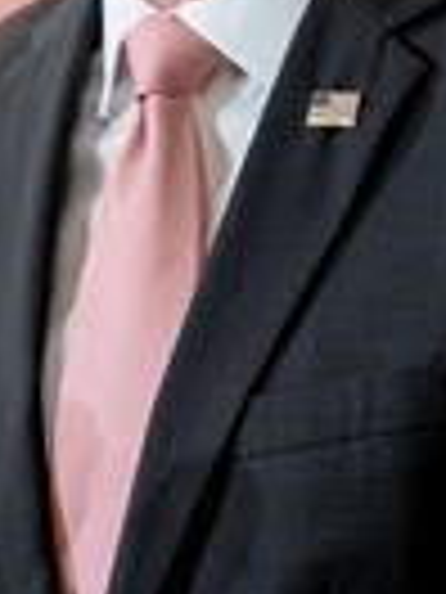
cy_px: 7
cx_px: 414
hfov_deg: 1.6
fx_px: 15616
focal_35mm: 909
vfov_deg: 2.2
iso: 3200
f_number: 2.8
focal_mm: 192
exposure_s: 1/320
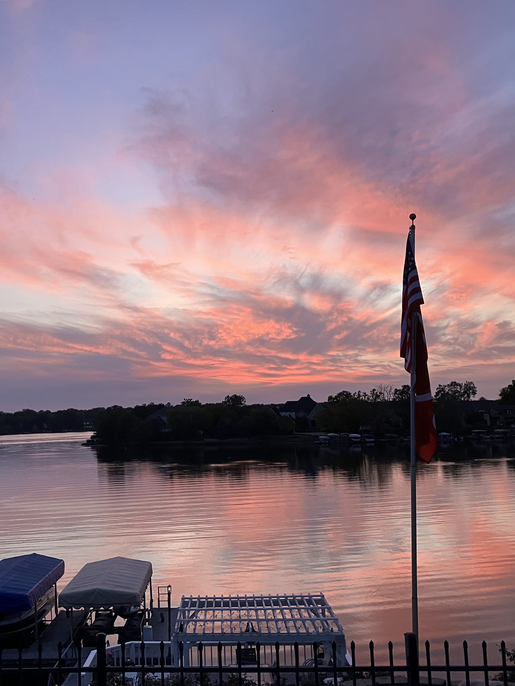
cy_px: 338
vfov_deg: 49.0
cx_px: 143
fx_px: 754
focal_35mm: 38
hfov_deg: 37.0
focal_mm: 3.99
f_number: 1.8
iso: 80
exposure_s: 1/93
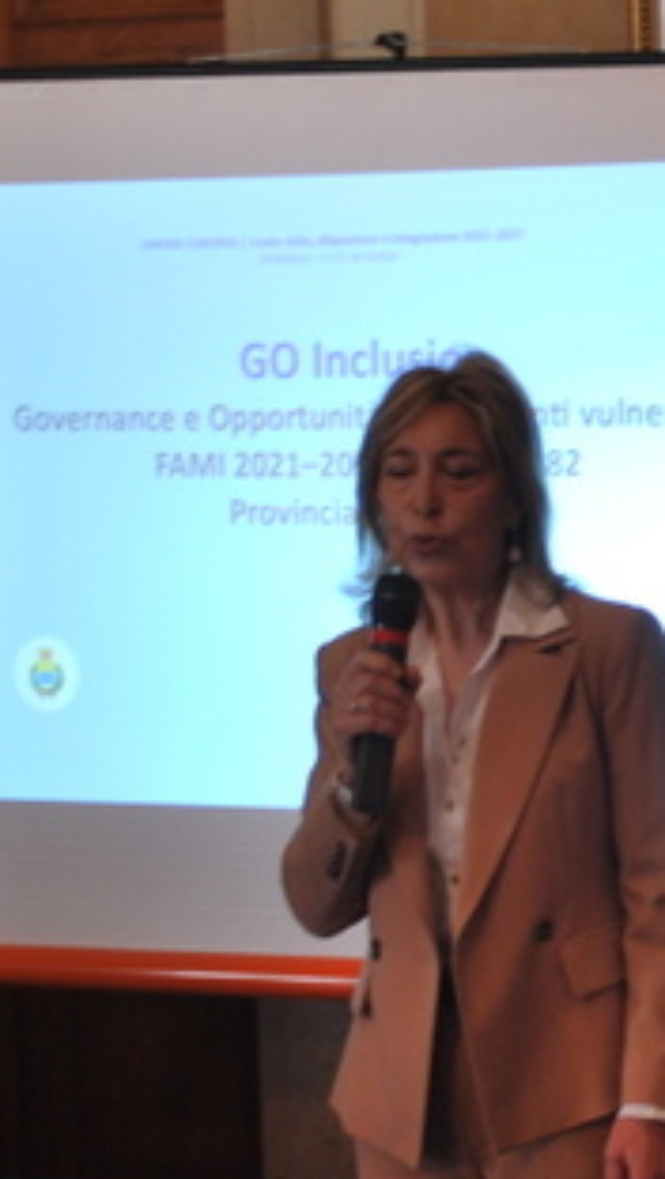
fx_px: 4285
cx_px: 1285
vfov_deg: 15.7
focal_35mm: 137
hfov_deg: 8.5
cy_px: 544
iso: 200
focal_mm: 34
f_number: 5
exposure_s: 1/30
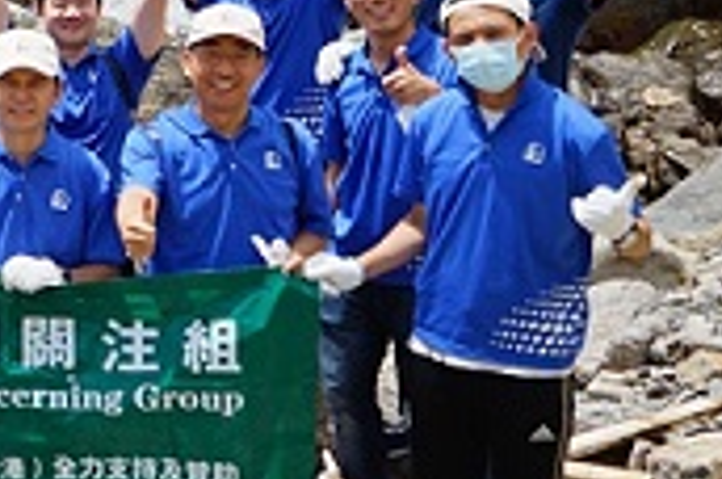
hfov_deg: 11.4
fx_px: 3263
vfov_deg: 8.4
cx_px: -743
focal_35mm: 163
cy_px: 46
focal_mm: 35
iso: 160
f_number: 4
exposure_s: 1/2000
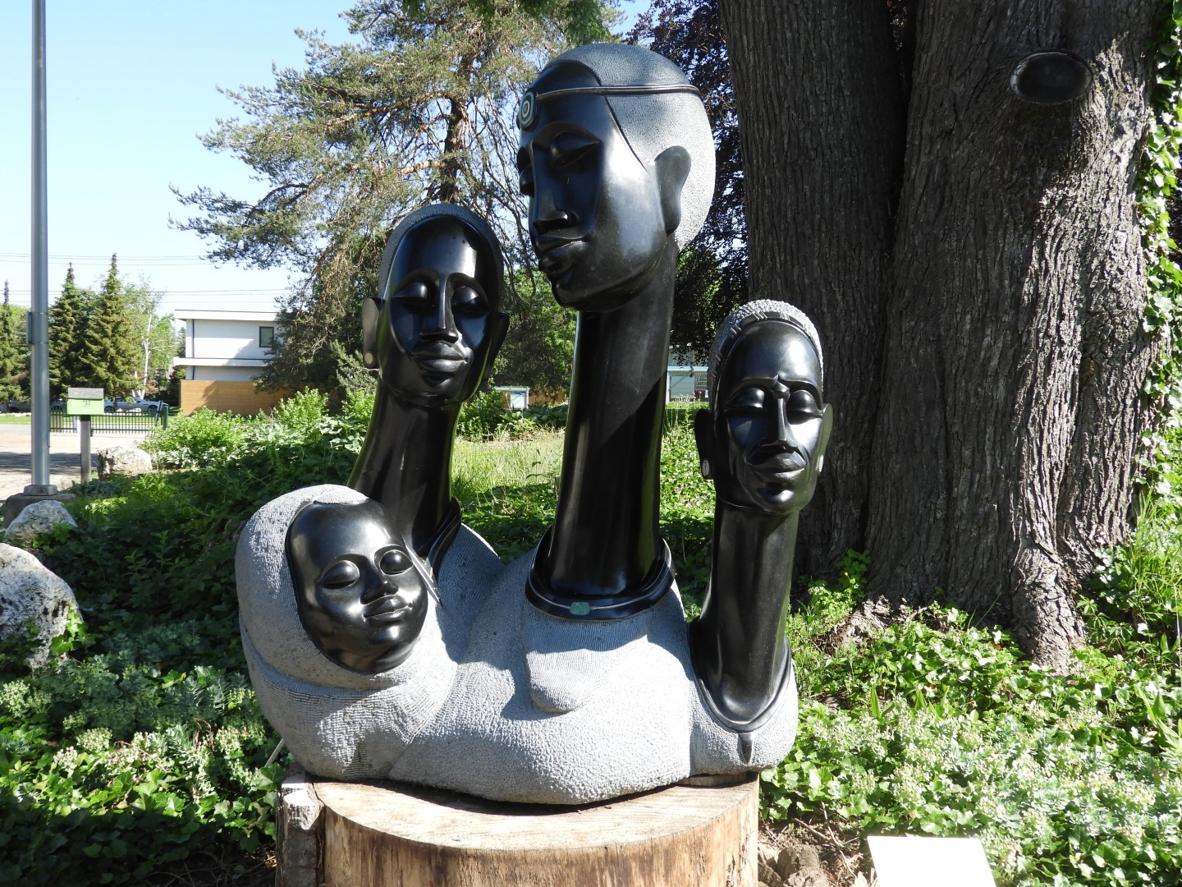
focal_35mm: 33
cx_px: 591
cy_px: 444
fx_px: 1127
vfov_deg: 42.9
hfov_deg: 55.4
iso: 100
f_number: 3.6
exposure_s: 1/320
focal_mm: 5.9
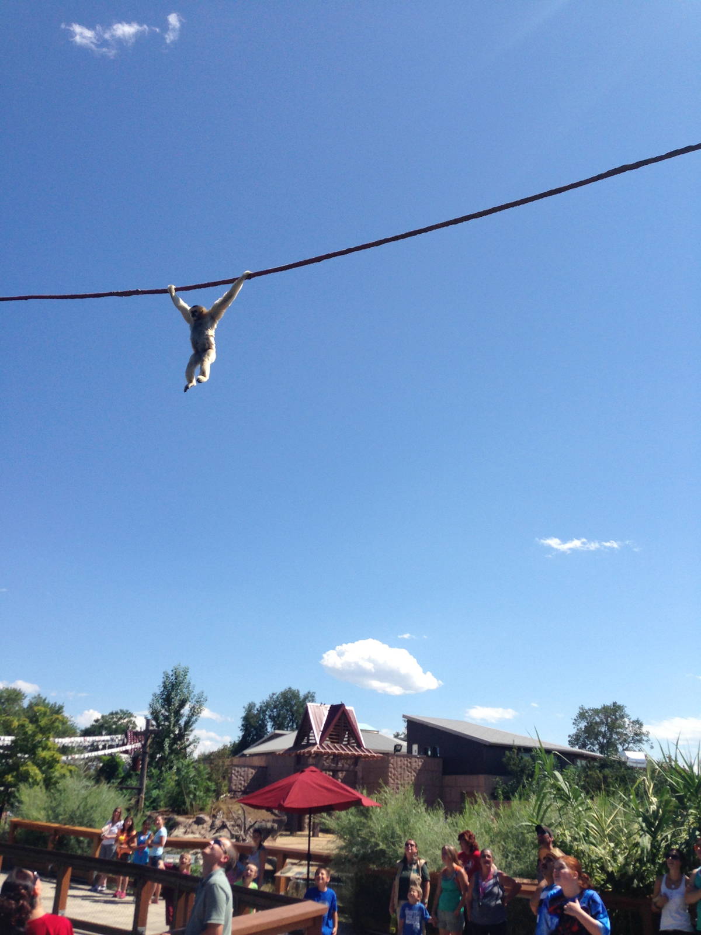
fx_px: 891
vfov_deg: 55.4
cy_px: 468
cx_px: 350
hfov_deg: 42.9
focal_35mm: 33
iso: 50
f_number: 2.4
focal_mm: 4.13
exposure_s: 1/1808
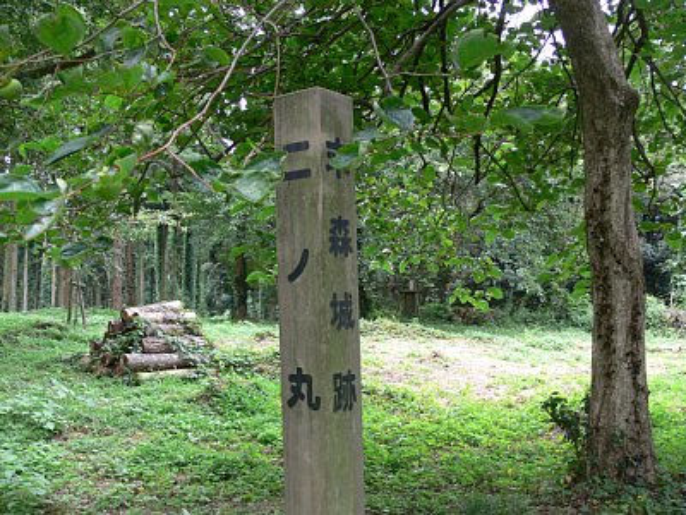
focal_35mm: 35
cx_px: 343
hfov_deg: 52.6
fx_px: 694
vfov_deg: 40.7
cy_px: 258
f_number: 2.8
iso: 80
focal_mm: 7.4
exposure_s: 1/50
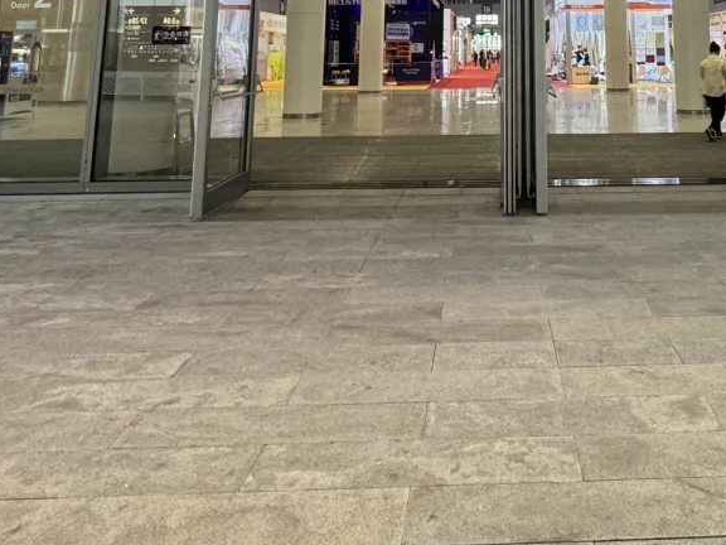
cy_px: -76
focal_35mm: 35
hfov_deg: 51.0
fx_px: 734
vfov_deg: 34.3
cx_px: 521
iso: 250
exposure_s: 1/120
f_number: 2.2
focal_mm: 2.22
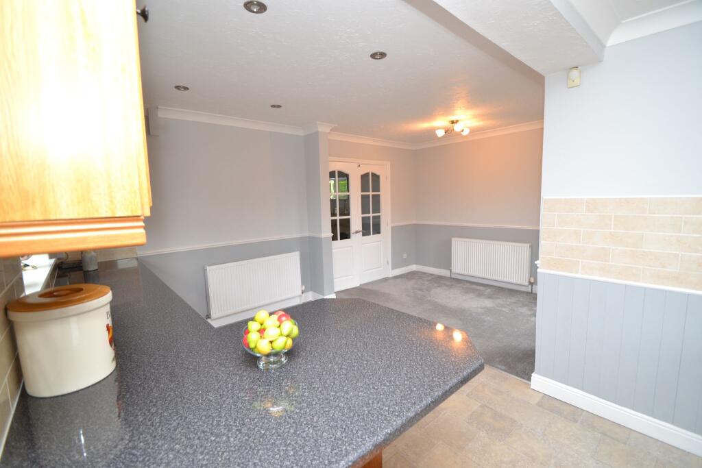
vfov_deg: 77.3
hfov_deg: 100.4
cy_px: 234
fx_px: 293
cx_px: 351
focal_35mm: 15
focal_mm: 10
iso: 500
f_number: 3.5
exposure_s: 1/60
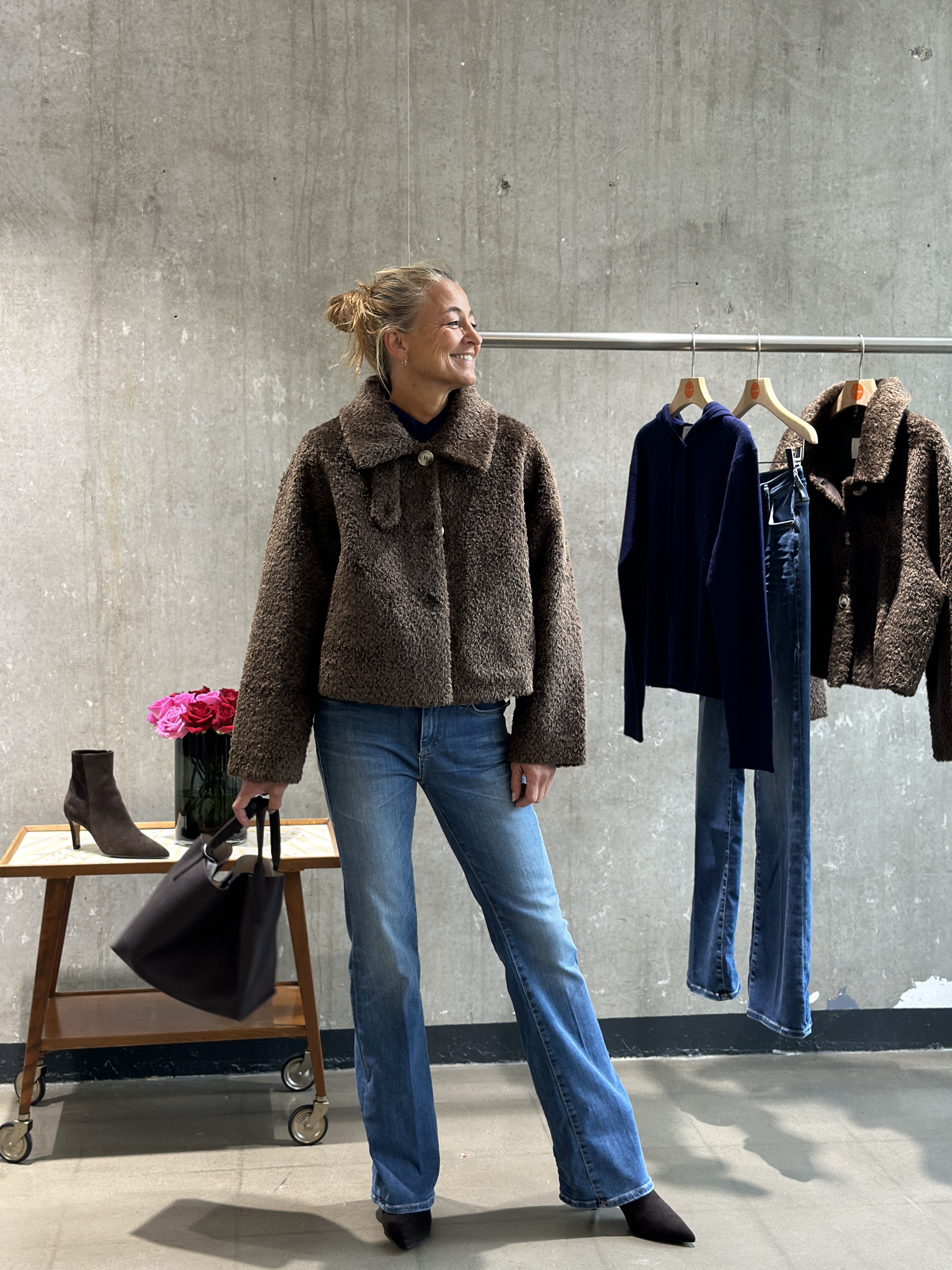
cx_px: 476
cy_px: 635
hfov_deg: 30.3
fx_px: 1760
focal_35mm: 48
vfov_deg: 39.7
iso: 160
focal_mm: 6.86
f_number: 1.78
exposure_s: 1/100
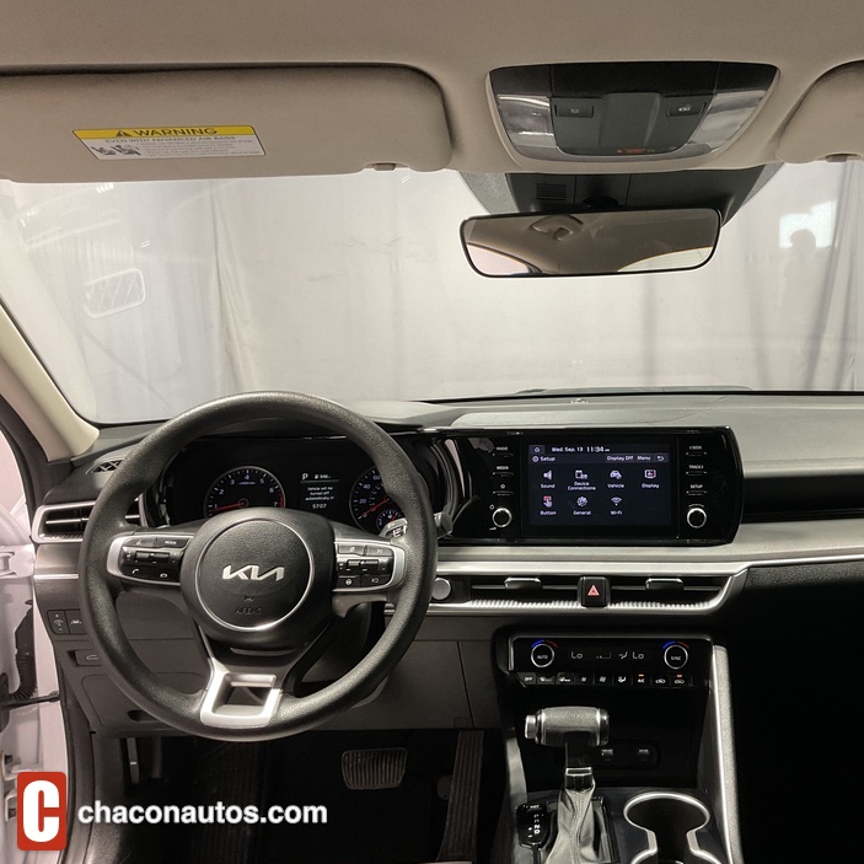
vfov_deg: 47.2
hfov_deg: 46.4
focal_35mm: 35
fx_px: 988
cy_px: 430
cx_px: 586
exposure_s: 1/50
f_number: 1.8
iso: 80
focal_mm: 3
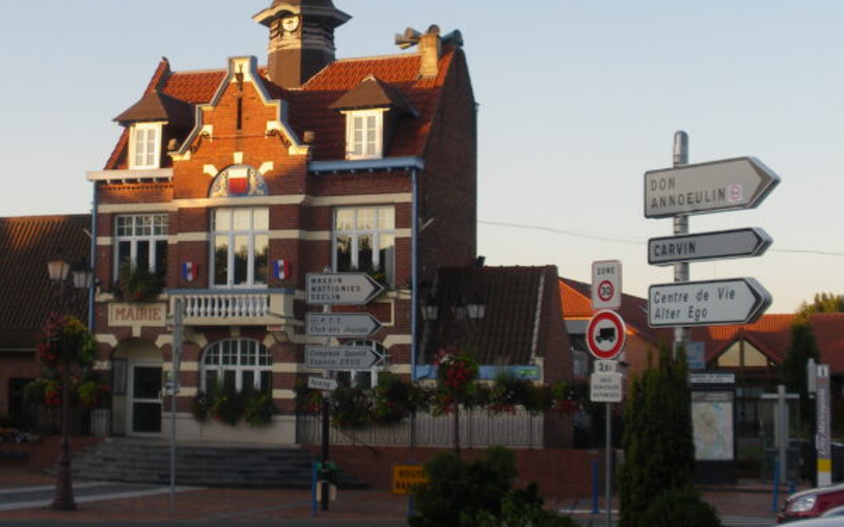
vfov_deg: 18.7
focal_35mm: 69
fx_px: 1587
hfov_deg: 29.7
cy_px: 129
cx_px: 332
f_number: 4.4
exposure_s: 1/80
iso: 80
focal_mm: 9
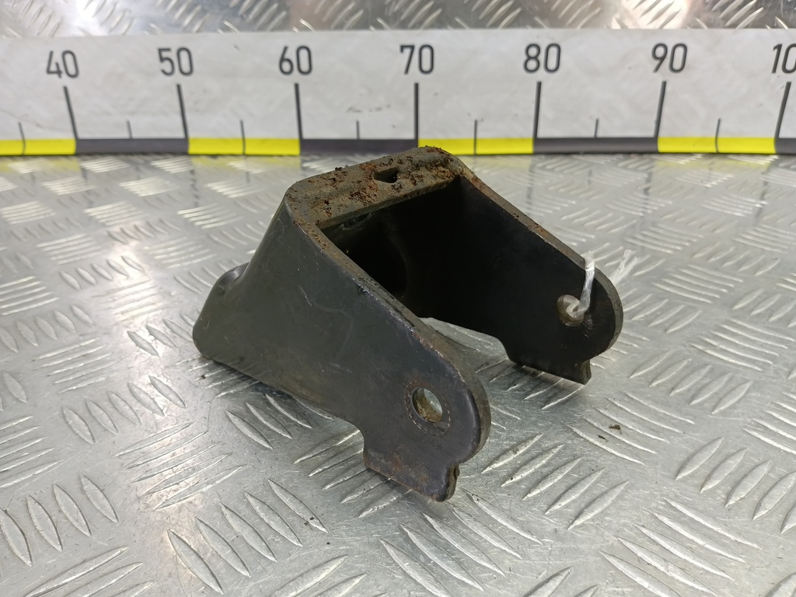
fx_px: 621
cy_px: 298
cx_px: 398
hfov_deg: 65.3
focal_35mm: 27
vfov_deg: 51.4
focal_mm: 4.11
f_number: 1.6
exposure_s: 1/50
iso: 205
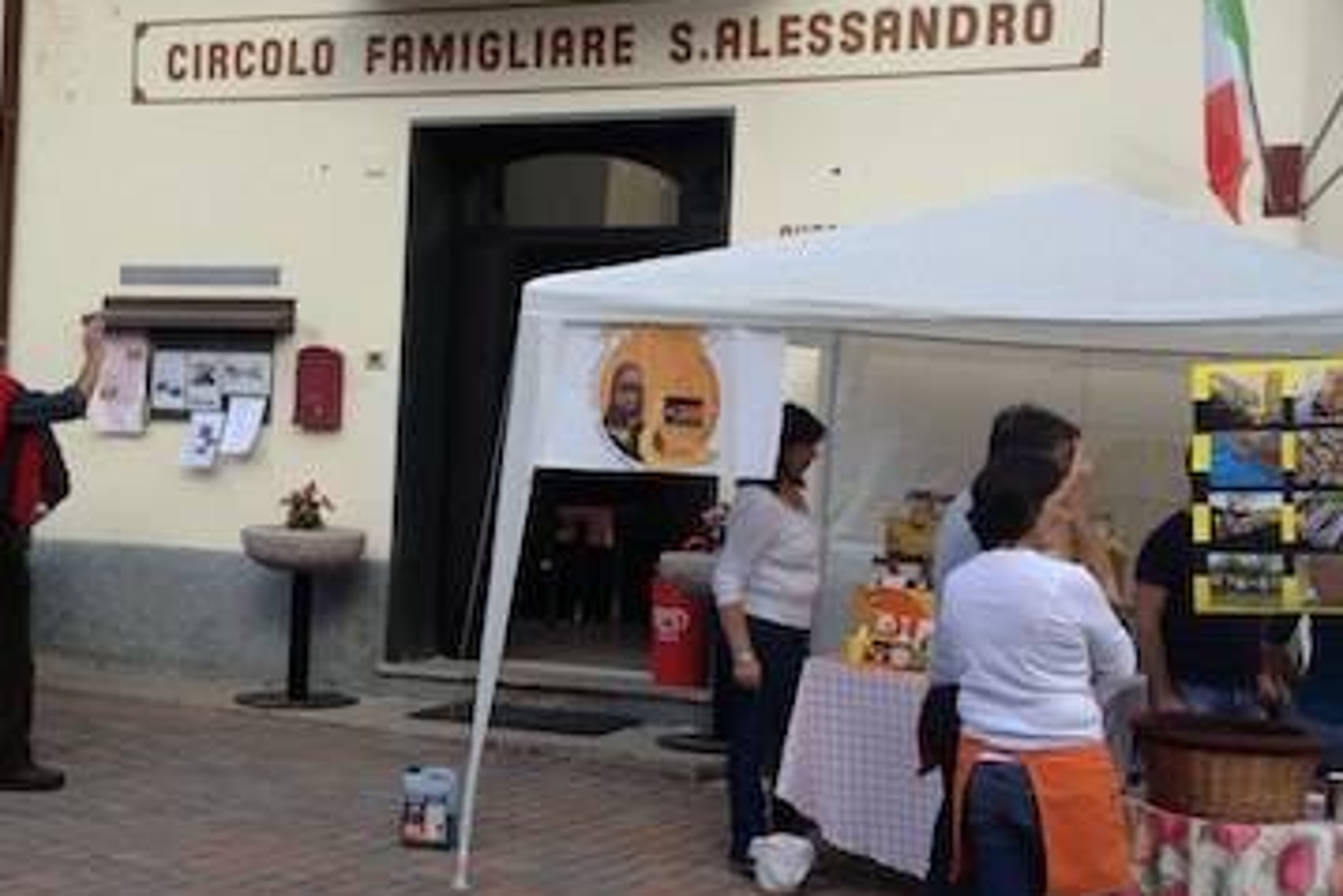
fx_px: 2276
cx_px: 705
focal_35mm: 61
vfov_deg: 22.3
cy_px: 469
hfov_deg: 32.9
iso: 64
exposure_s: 1/800
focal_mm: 4.28
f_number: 2.4
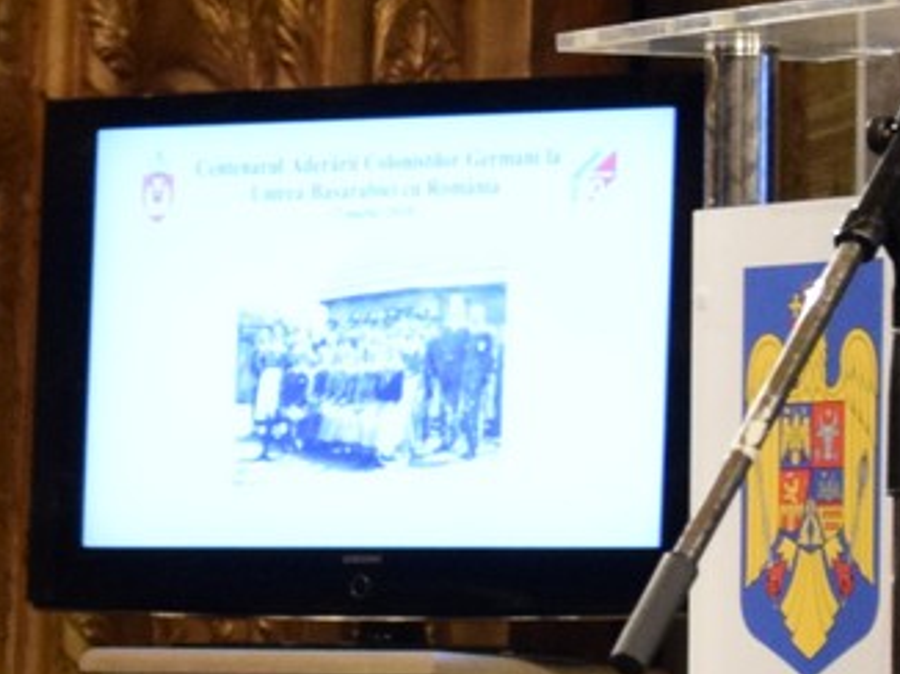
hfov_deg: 5.6
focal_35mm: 356
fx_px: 9249
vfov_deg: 4.2
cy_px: 345
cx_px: 444
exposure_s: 1/60
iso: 2000
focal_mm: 42
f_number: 4.8
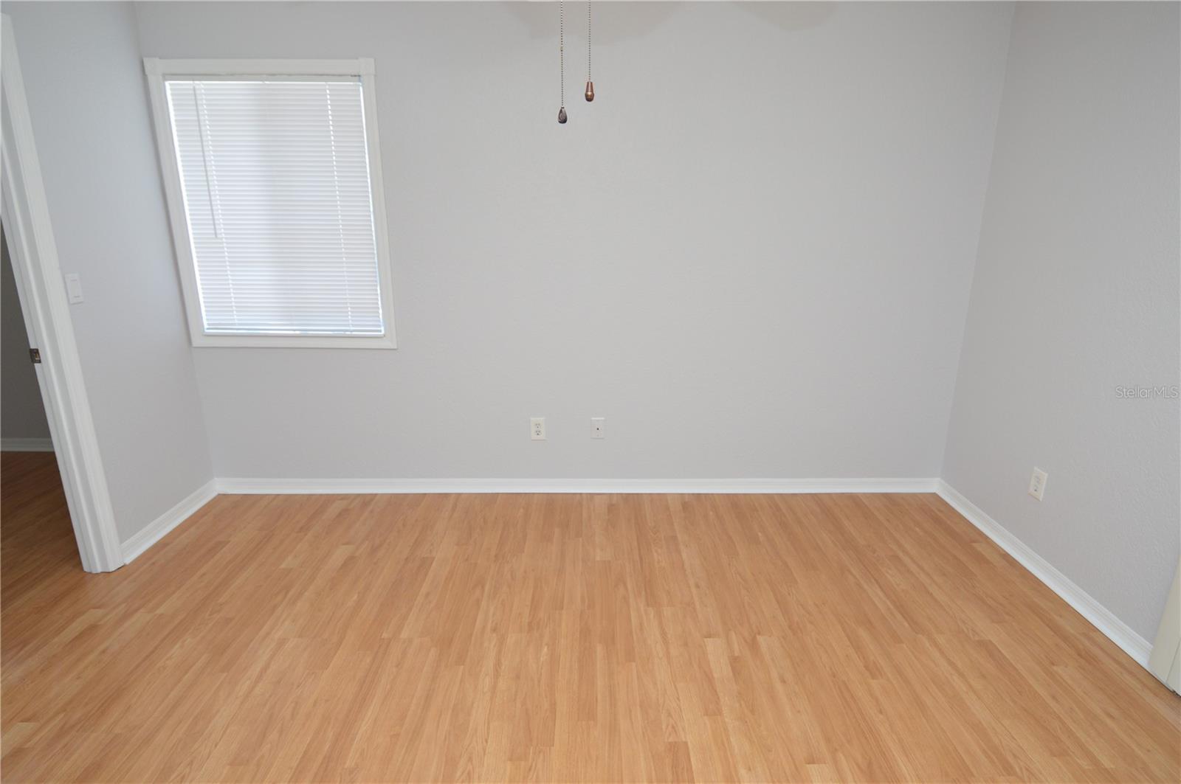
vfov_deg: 67.3
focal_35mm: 18
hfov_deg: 90.1
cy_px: 392
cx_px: 590
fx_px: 590
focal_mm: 12
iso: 400
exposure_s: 1/60
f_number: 4
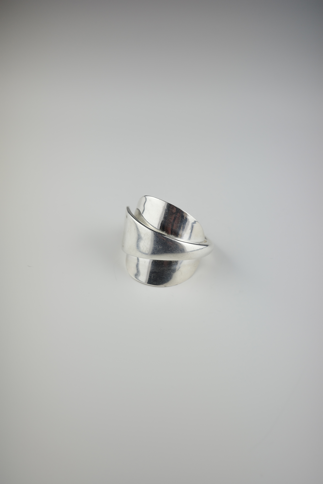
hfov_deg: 33.4
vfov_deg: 48.5
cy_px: 242
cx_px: 162
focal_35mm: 40
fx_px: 538
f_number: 6.3
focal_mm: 26
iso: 200
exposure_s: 1/100
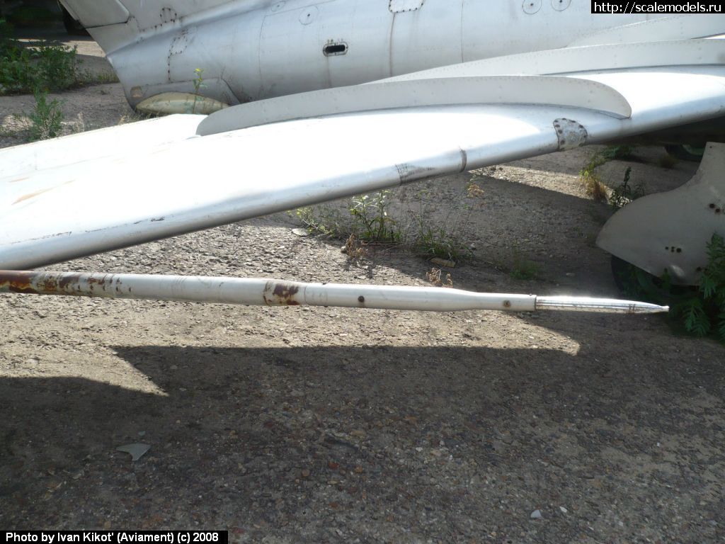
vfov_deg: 40.7
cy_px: 272
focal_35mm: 35
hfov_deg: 52.6
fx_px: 733
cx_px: 362
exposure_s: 1/800
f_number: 2.8
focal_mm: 5.8
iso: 100
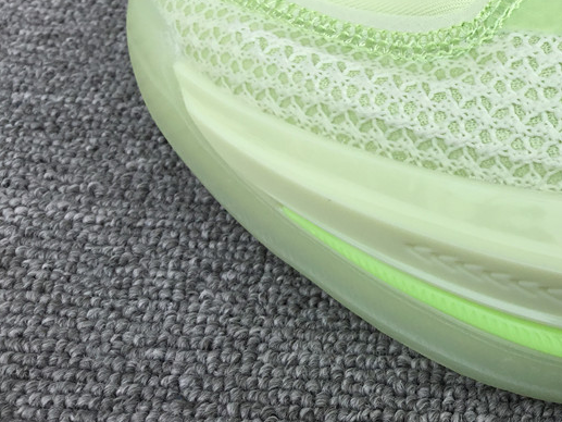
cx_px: 474
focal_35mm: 54
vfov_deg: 26.7
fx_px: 877
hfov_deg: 34.1
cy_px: 108
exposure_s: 1/1116
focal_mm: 3.3
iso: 25
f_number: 2.4
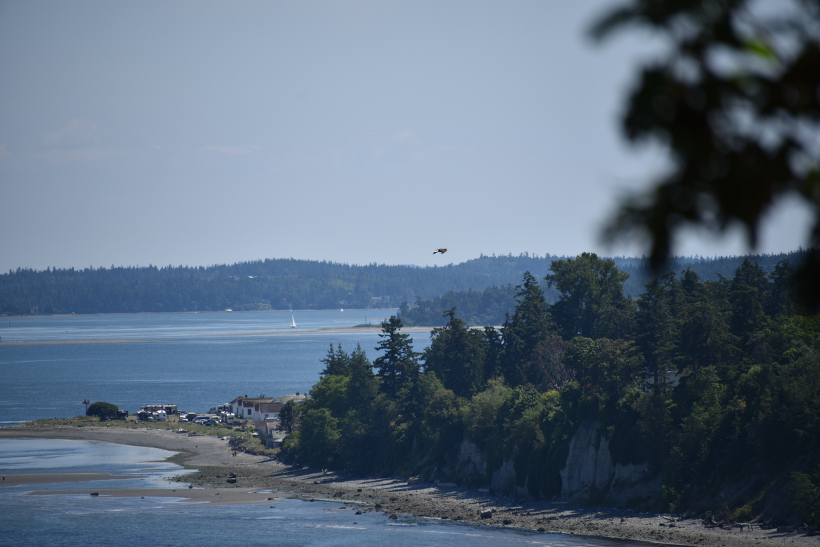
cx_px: 410
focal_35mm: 300
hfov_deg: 6.9
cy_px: 274
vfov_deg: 4.6
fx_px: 6834
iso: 100
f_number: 6.3
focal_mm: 300
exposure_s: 1/640
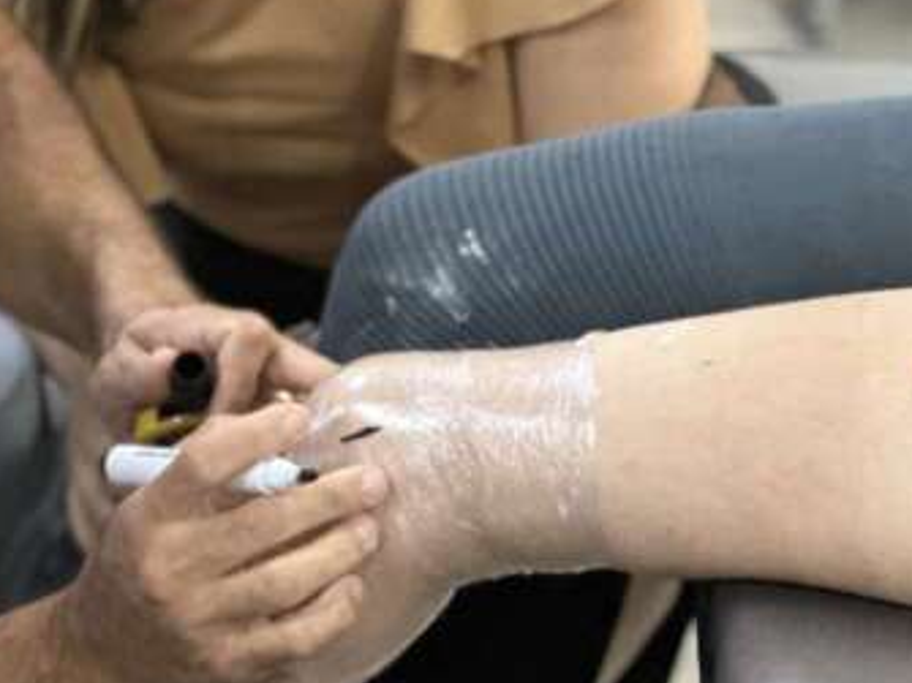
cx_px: 133
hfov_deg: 14.2
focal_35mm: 138
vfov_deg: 10.7
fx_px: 3634
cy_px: 316
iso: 500
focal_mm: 9
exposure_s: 1/15
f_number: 2.8
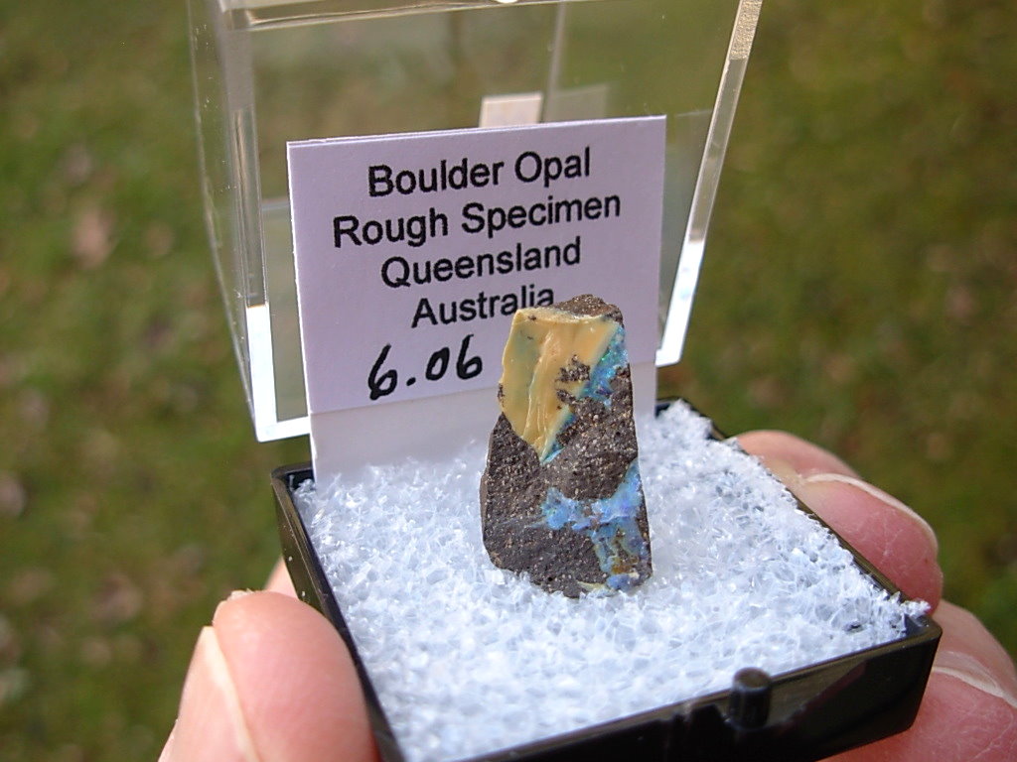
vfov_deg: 37.7
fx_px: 1116
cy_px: 381
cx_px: 508
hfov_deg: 49.0
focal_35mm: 38
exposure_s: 1/203
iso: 50
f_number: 2.9
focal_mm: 6.3
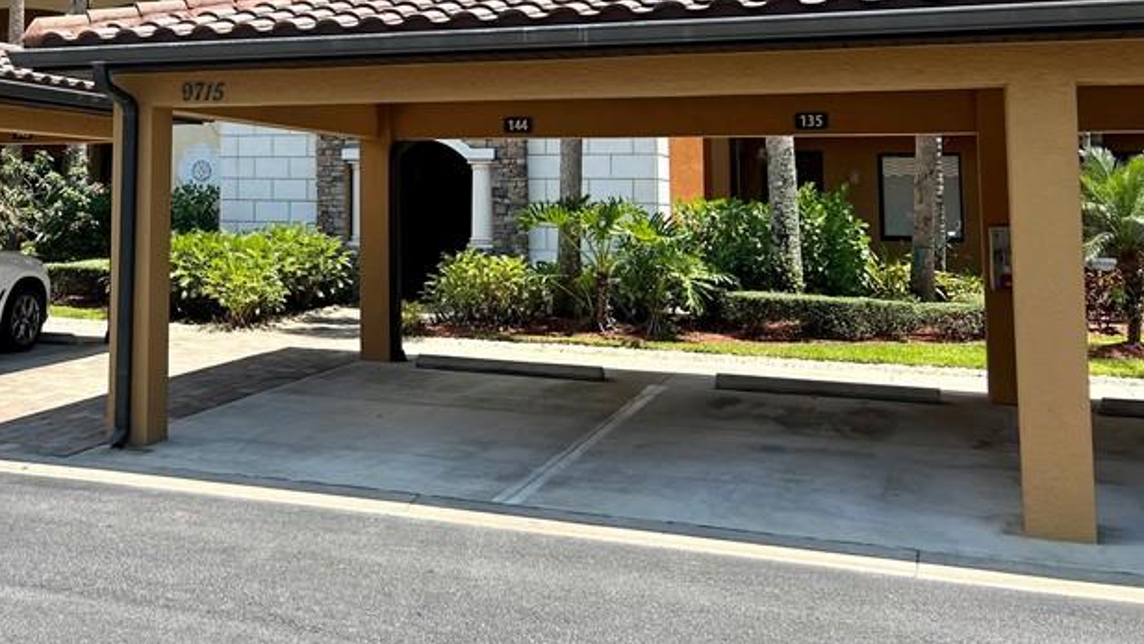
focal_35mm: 47
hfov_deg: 41.8
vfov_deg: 24.6
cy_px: 56
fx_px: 1426
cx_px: 232
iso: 50
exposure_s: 1/2571
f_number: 1.5
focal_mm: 5.7
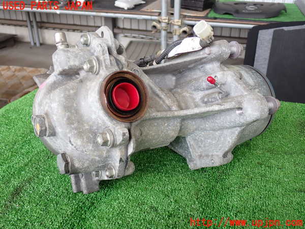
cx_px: 152
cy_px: 114
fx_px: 317
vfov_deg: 39.7
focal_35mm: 36
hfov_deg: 51.4
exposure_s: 1/80
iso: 125
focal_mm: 6.37
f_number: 2.5
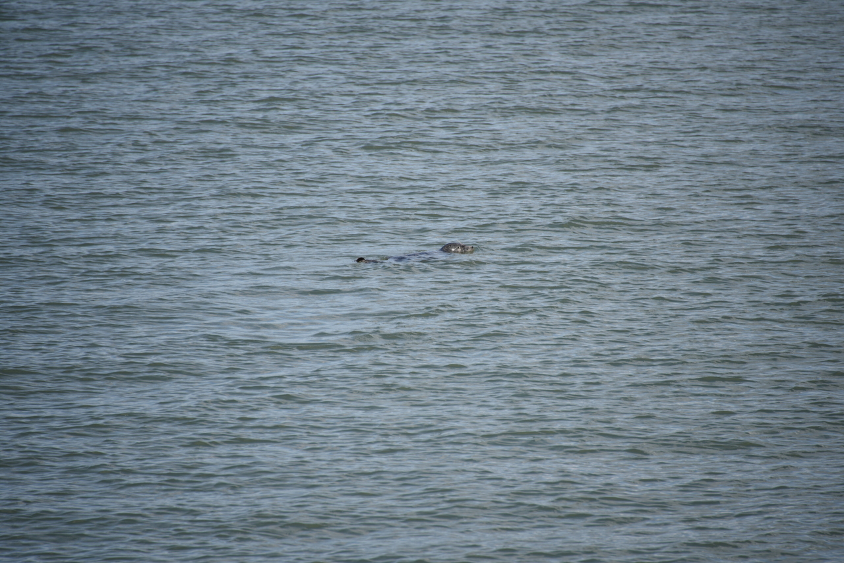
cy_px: 282
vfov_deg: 4.6
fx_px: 7034
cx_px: 422
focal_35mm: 300
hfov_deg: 6.9
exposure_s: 1/640
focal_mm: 300
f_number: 5.6
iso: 100
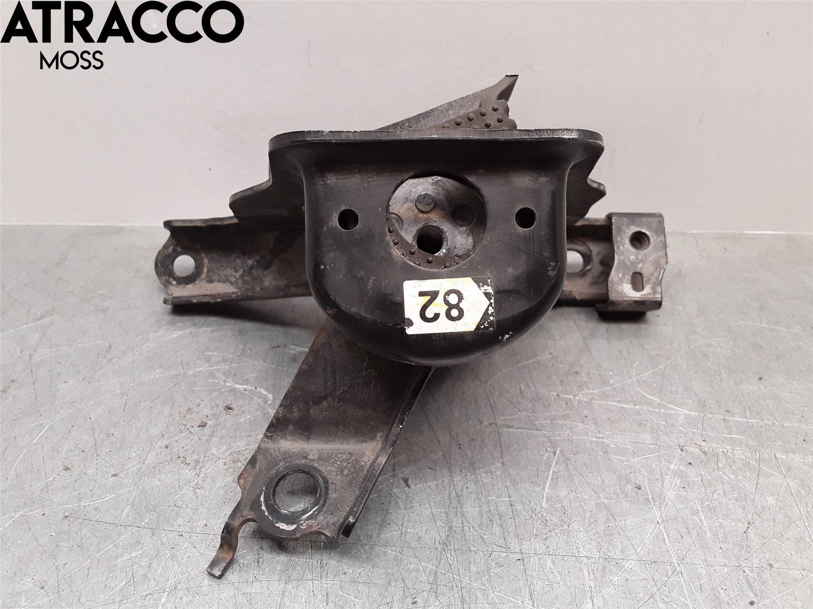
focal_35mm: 28
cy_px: 304
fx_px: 658
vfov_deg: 49.7
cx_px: 406
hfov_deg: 63.4
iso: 50
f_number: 1.9
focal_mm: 2.91
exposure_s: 1/50
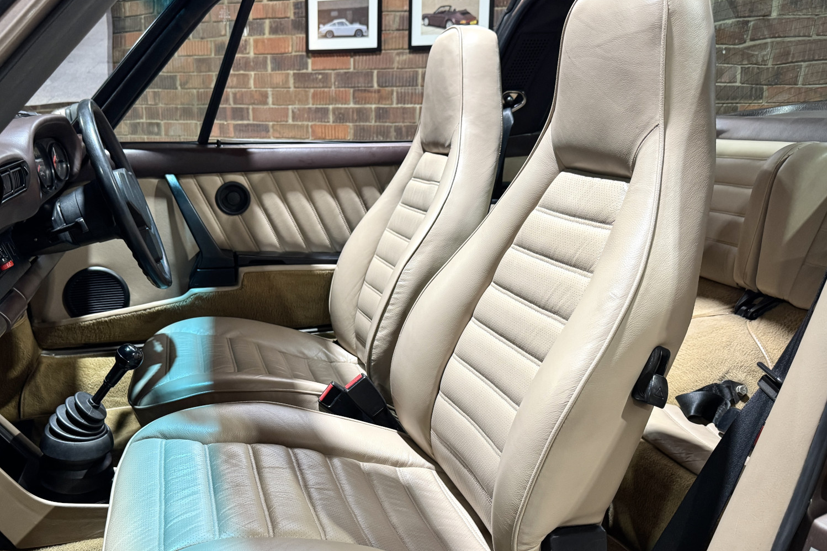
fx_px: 735
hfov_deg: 58.4
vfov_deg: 41.0
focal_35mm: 32
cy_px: 321
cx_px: 349
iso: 320
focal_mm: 6.76
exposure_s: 1/50
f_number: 1.78
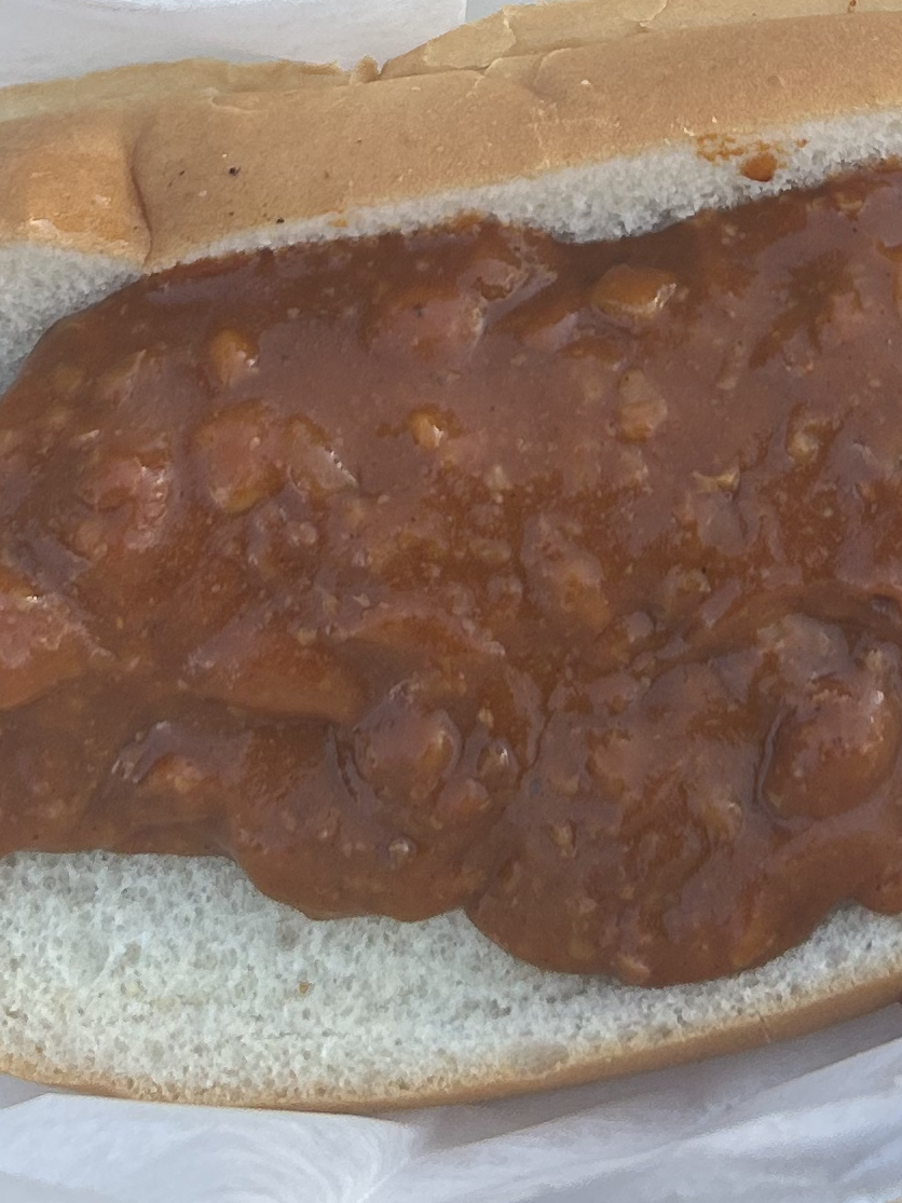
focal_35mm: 94
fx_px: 3266
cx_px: 656
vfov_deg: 19.5
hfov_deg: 15.7
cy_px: -279
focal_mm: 5.7
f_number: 1.5
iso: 50
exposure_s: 1/497
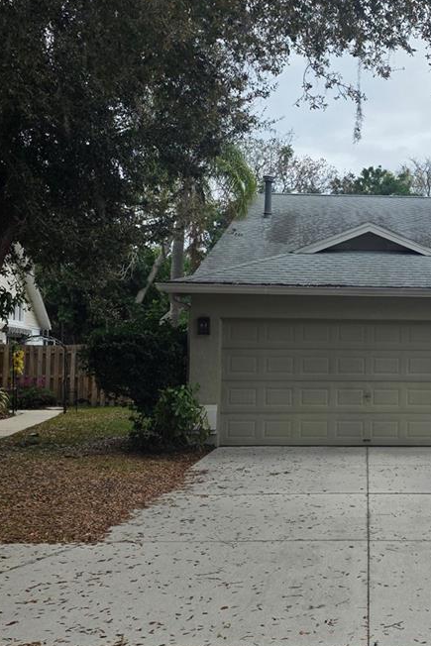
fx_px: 790
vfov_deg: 44.5
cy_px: 327
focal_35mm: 44
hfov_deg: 29.0
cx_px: 408
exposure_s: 1/2890
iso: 80
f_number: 1.7
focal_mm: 6.25
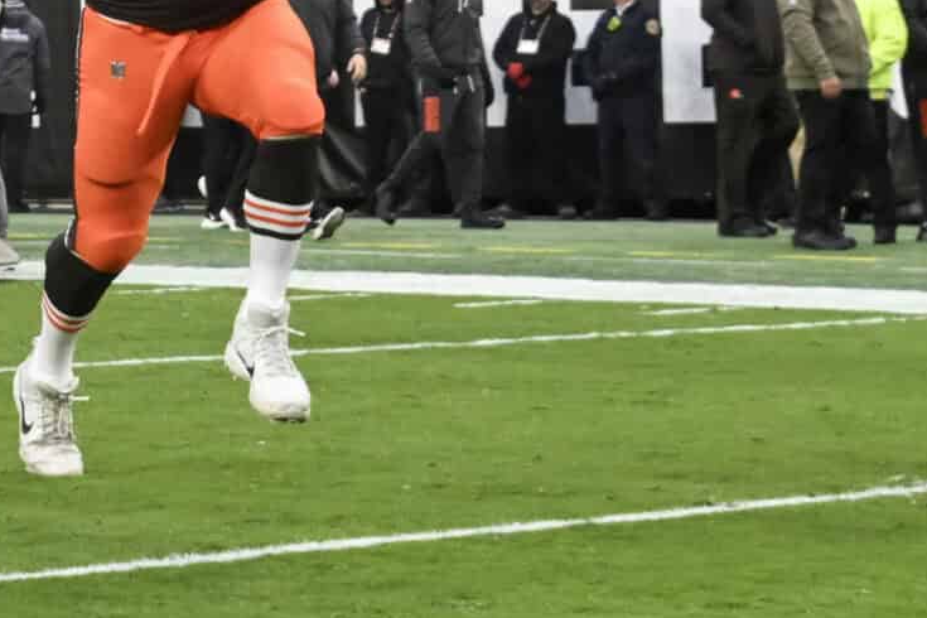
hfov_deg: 10.7
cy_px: -259
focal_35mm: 188
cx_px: -315
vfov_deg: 7.2
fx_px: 4841
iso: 2500
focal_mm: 36
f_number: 5.6
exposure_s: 1/1000
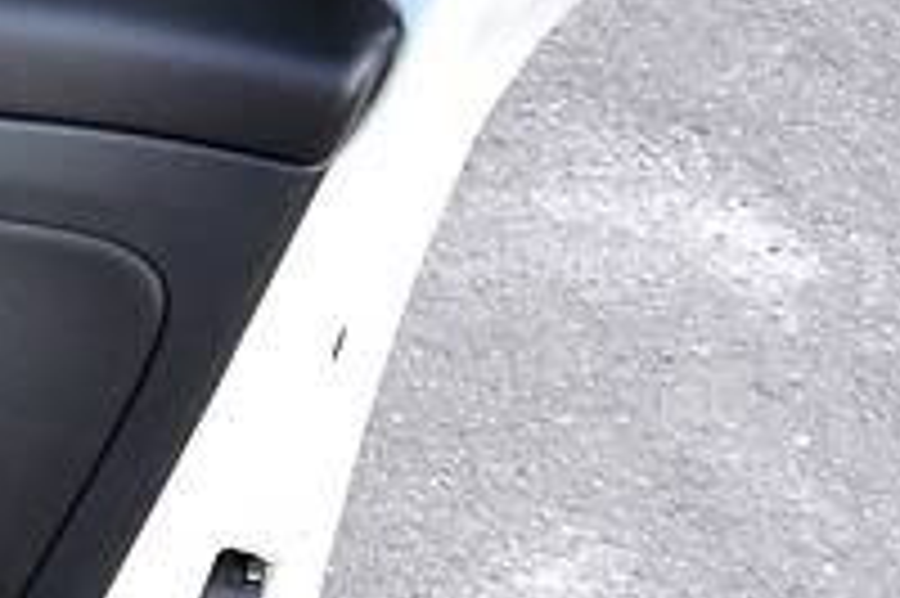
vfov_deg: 12.6
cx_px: -621
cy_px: 178
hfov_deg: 16.5
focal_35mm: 108
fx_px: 2698
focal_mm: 18
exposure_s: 1/125
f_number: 5.6
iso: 500
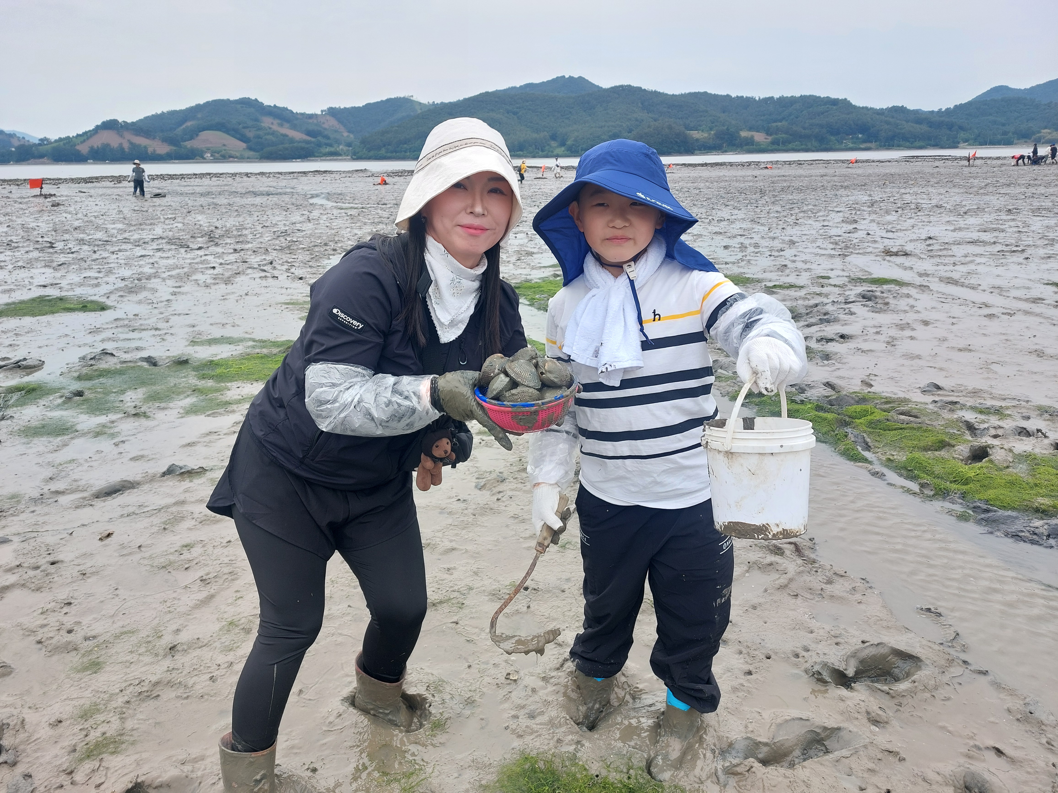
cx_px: 529
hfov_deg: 69.4
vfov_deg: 54.9
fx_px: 764
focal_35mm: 25
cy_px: 396
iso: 25
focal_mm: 5.23
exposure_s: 1/511
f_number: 1.8
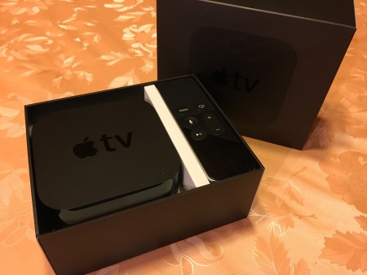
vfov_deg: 48.3
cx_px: 184
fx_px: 308
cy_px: 138
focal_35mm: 29
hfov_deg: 61.6
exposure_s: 1/33
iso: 250
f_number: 2.2
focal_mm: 4.15
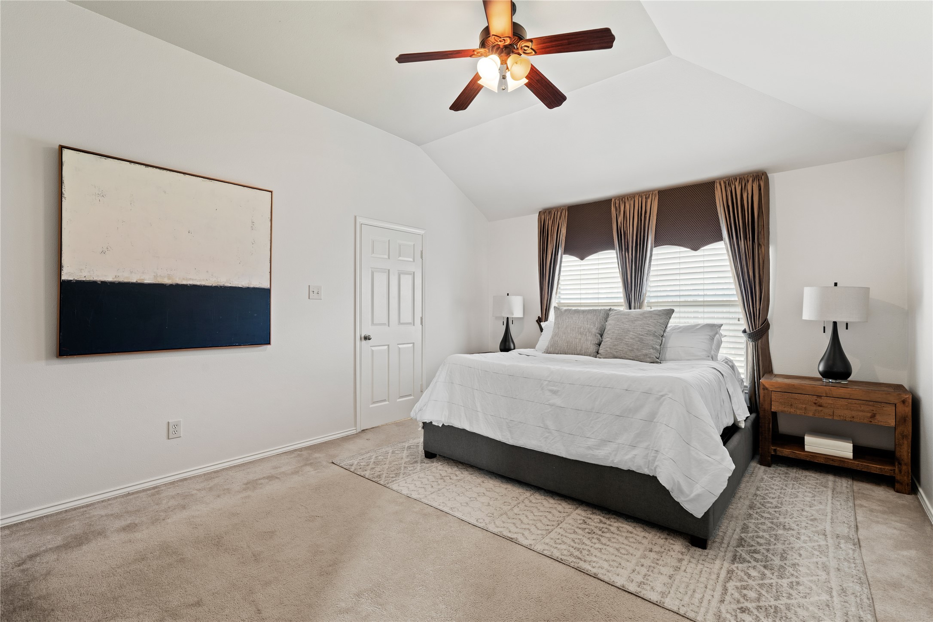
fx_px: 415
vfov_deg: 73.7
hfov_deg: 96.7
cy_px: 311
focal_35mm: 16
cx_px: 466
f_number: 9
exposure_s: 4
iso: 200
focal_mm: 16
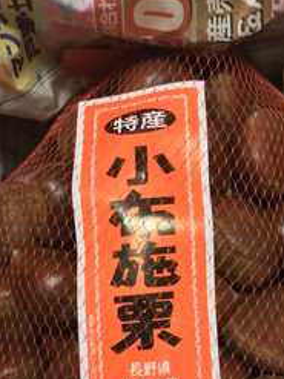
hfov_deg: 30.8
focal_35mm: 47
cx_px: 167
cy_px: 302
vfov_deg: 38.9
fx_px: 515
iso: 100
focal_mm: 4.15
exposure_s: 1/30
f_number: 2.2
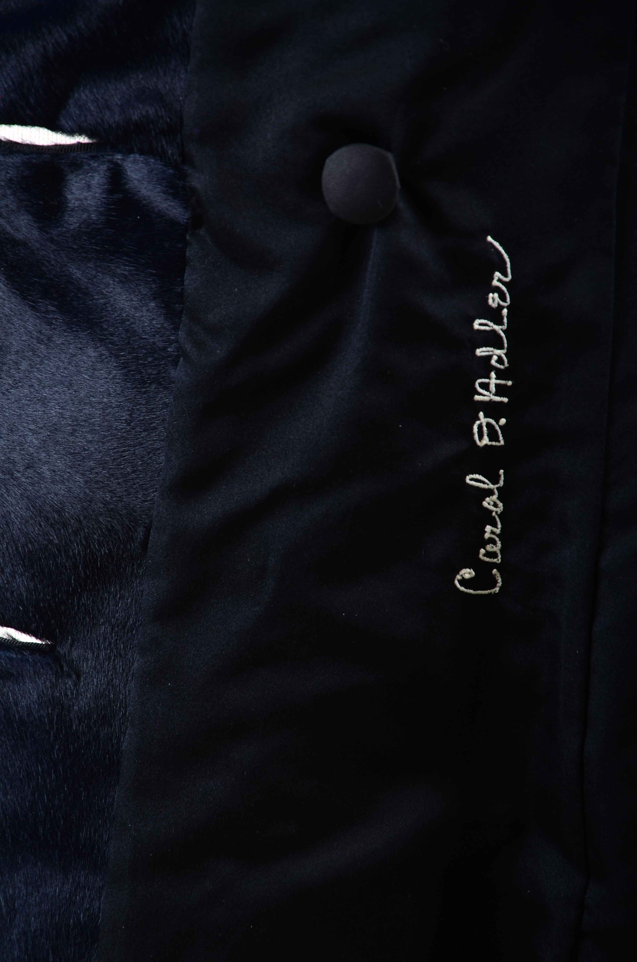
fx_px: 4199
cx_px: 318
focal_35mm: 158
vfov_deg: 13.1
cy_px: 481
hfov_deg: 8.7
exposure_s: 1/250
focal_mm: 105
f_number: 7.1
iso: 200
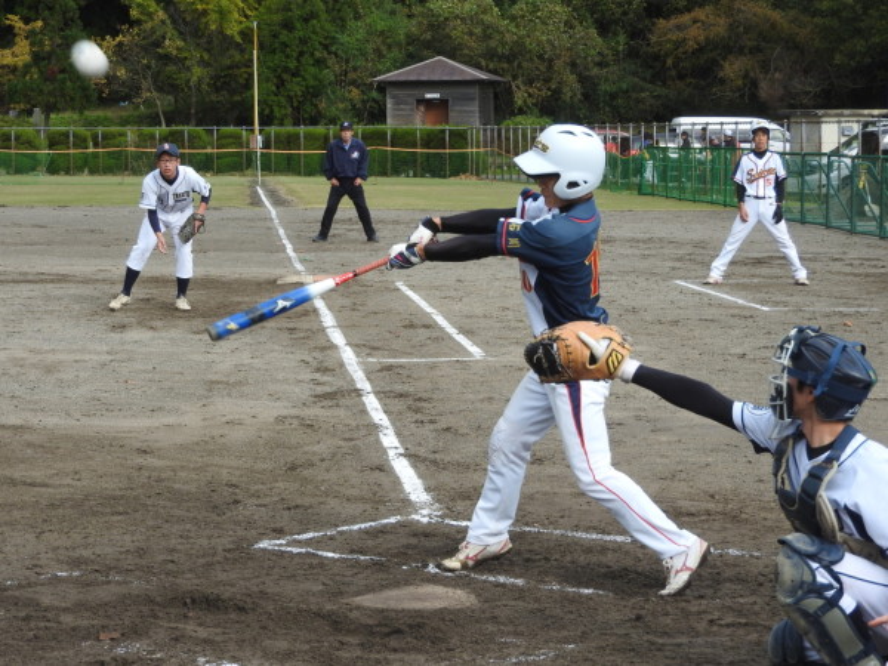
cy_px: 333
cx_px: 444
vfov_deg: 14.1
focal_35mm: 105
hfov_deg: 18.7
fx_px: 2694
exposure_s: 1/320
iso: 100
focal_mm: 18.8
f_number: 4.8
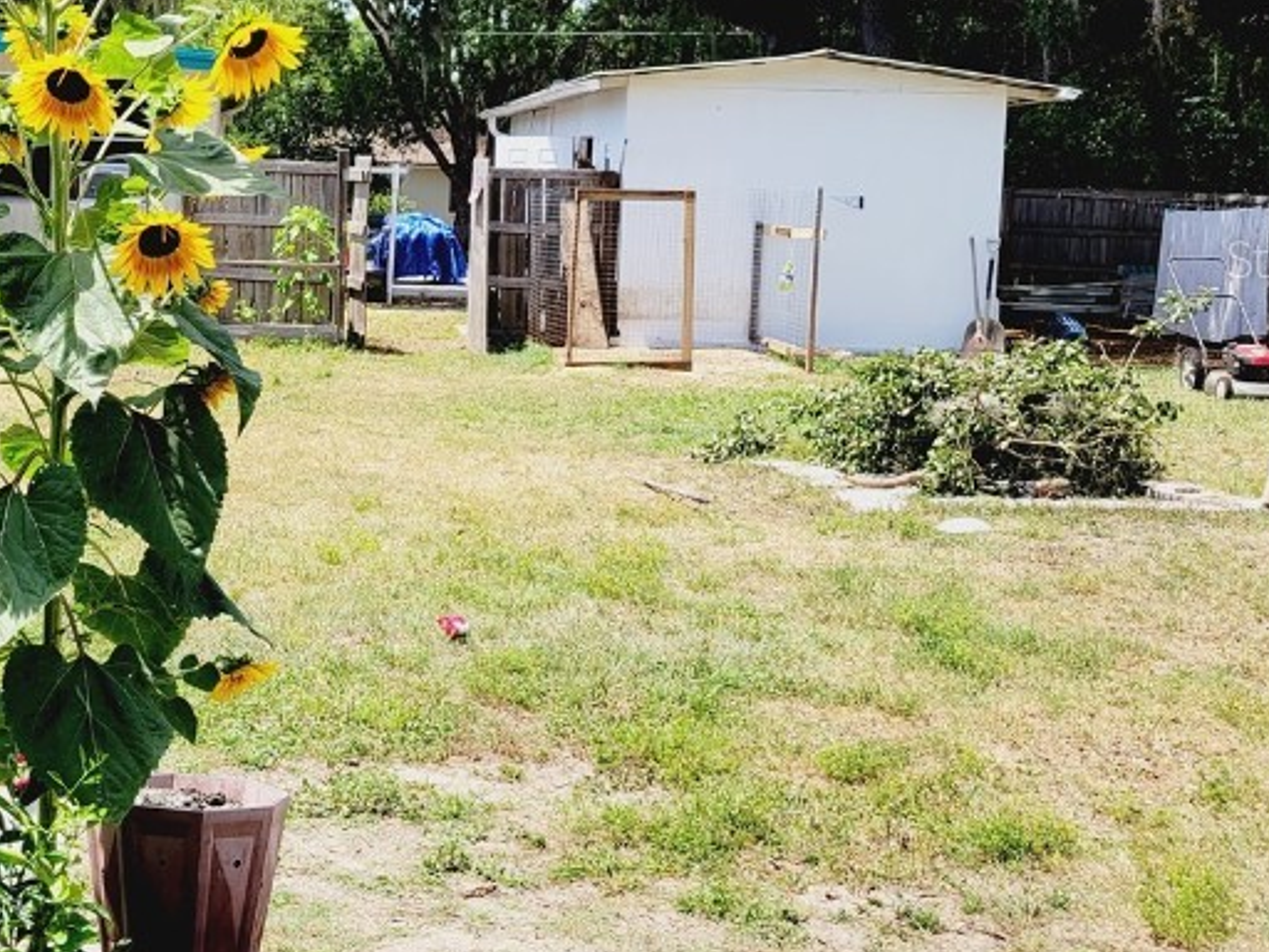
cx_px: 191
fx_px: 1906
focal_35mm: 52
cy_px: 258
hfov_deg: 35.2
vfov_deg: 27.7
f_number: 1.8
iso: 40
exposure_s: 1/1497
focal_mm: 5.4
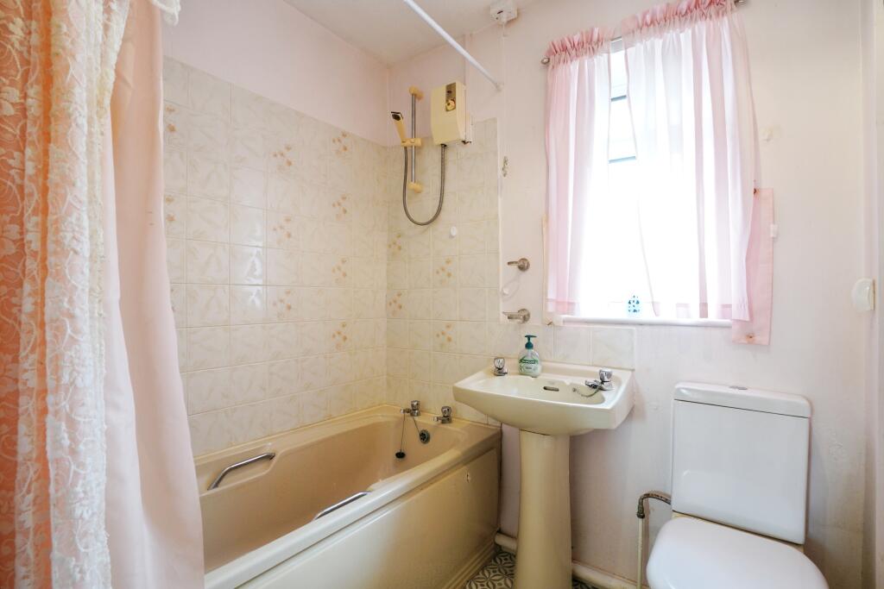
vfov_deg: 73.8
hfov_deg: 96.7
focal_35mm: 16
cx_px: 442
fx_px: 393
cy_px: 294
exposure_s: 1/15
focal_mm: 16
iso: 800
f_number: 9
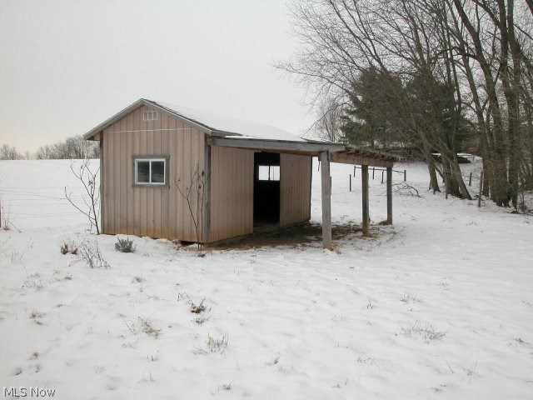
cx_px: 266
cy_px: 200
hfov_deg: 63.4
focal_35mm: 28
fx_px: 431
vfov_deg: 49.7
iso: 100
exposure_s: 1/391
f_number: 7.1
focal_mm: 7.1
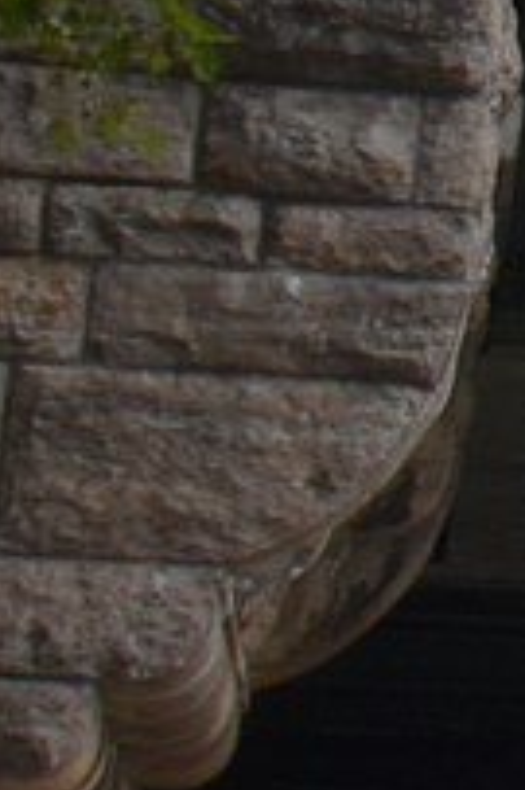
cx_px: 2644
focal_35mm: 311
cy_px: -210
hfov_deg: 3.9
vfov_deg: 6.6
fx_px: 6814
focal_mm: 26
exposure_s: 1/500
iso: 400
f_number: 8
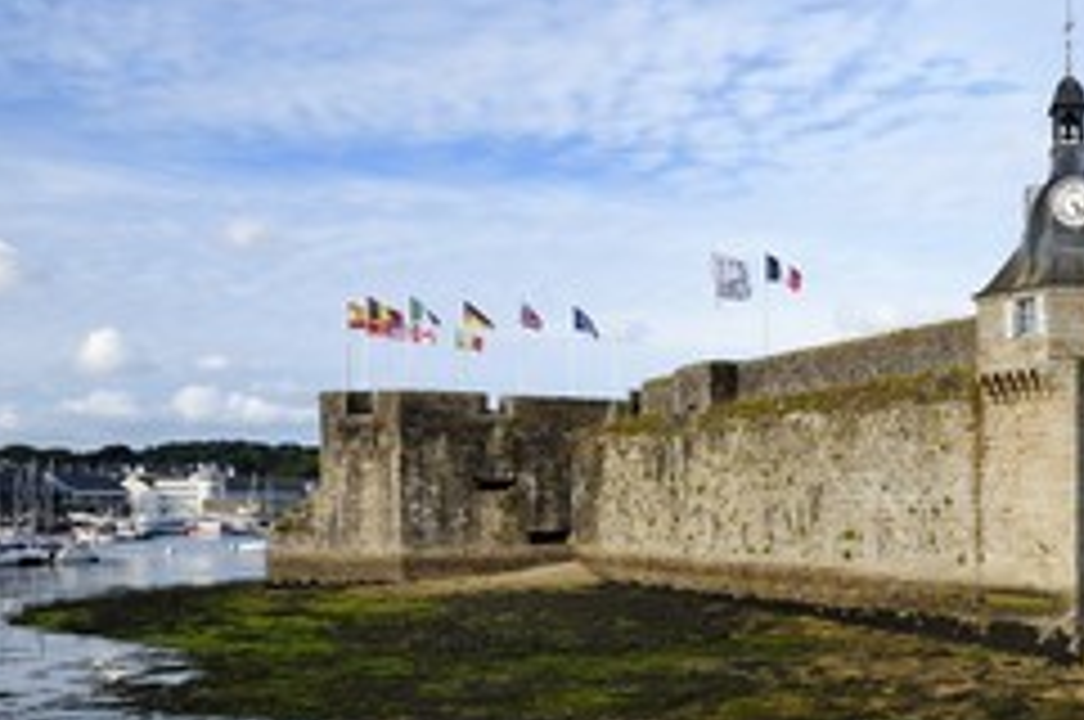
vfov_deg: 31.0
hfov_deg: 43.3
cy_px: 580
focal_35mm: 42
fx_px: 1263
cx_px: 929
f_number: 10
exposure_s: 1/250
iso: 200
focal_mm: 24
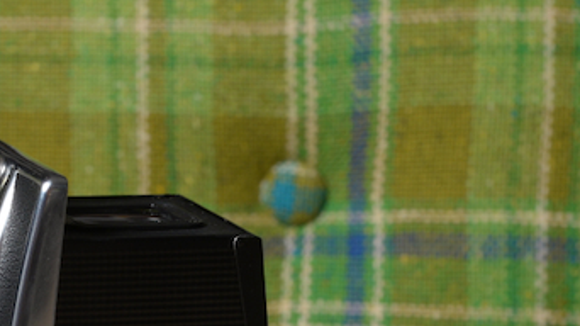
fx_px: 2828
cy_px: 564
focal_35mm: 184
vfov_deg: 6.5
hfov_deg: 11.6
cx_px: -29
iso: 400
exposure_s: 1/160
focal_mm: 60
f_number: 16
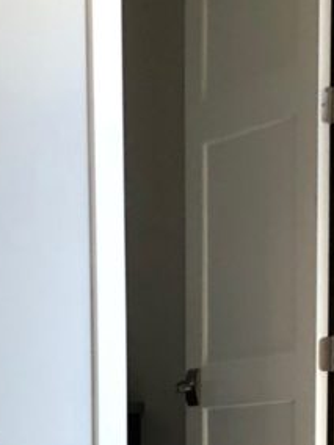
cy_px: 1049
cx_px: -234
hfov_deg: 8.4
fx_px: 2200
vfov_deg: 10.1
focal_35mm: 171
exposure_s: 1/30
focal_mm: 3.99
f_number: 1.8
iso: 32
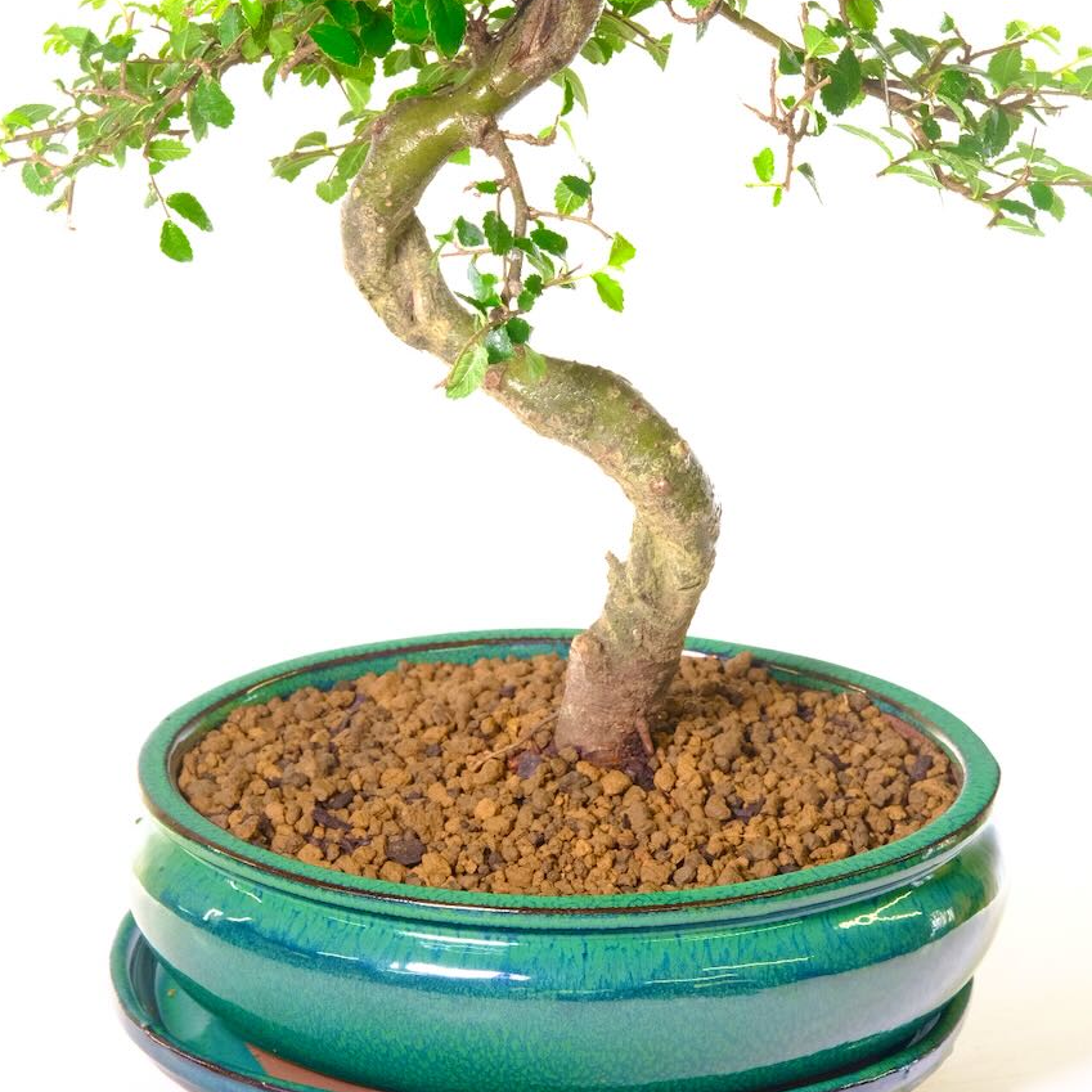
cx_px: 544
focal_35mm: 150
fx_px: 5354
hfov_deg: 11.6
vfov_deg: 11.6
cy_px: 392
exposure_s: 1/13
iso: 1600
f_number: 13
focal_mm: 77.9
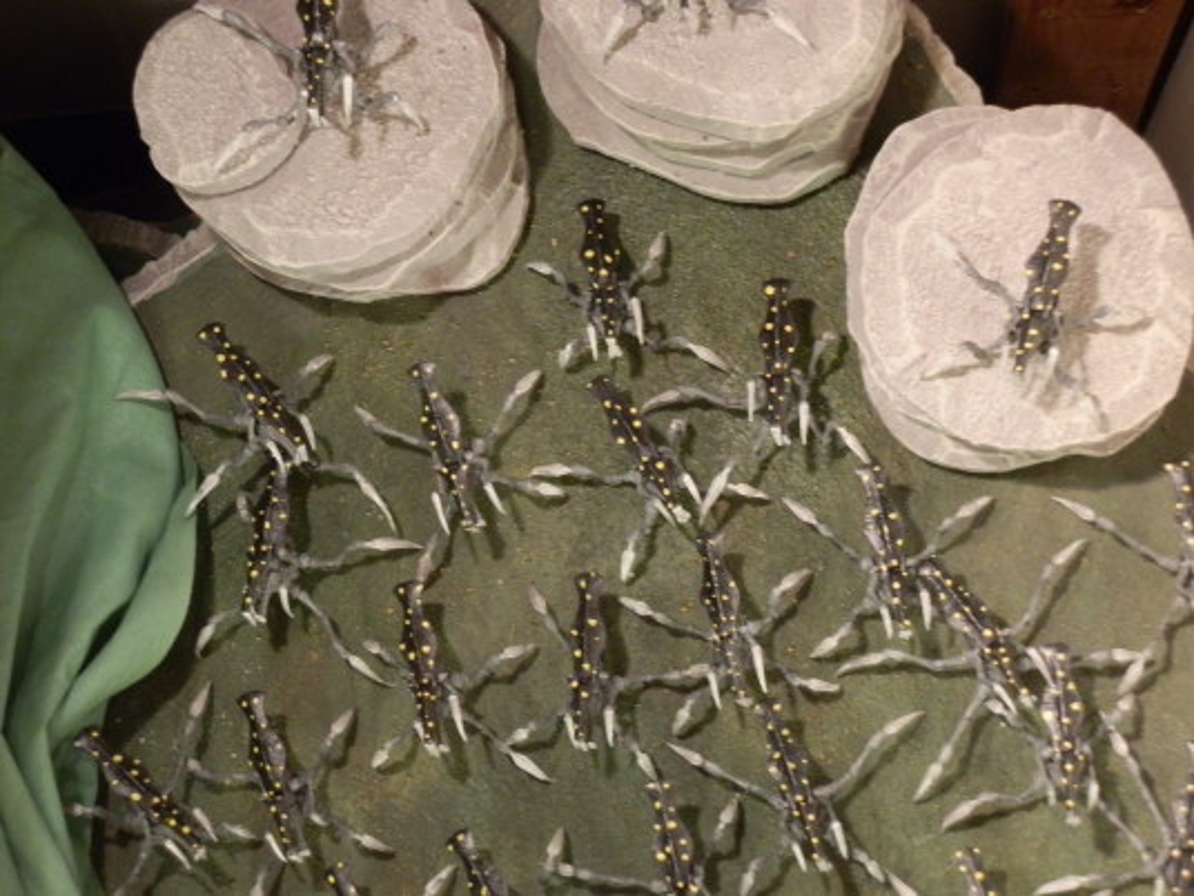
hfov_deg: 31.7
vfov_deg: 24.0
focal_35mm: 61
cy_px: 448
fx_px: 2104
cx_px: 597
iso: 320
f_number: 3.7
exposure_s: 1/8
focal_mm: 10.99
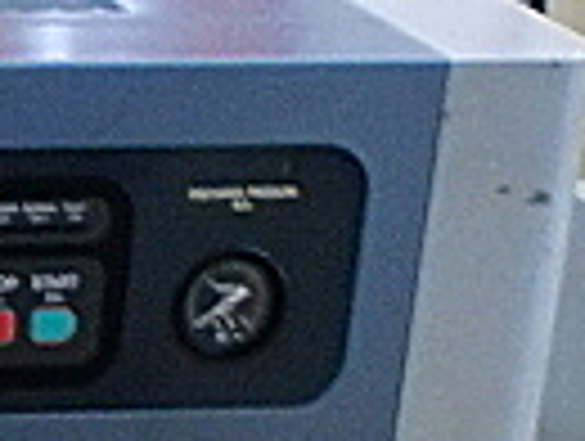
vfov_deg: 8.3
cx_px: -508
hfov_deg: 10.7
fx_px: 2912
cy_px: 792
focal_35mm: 172
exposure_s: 1/60
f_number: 3.1
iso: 250
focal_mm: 6.3
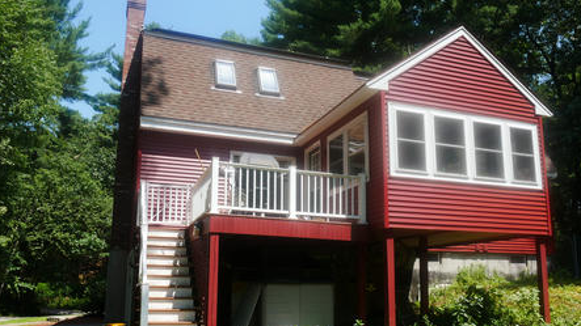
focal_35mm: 31
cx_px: 290
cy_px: 200
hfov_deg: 62.6
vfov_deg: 37.6
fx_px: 477
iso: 200
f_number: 7.1
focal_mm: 14
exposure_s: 1/320
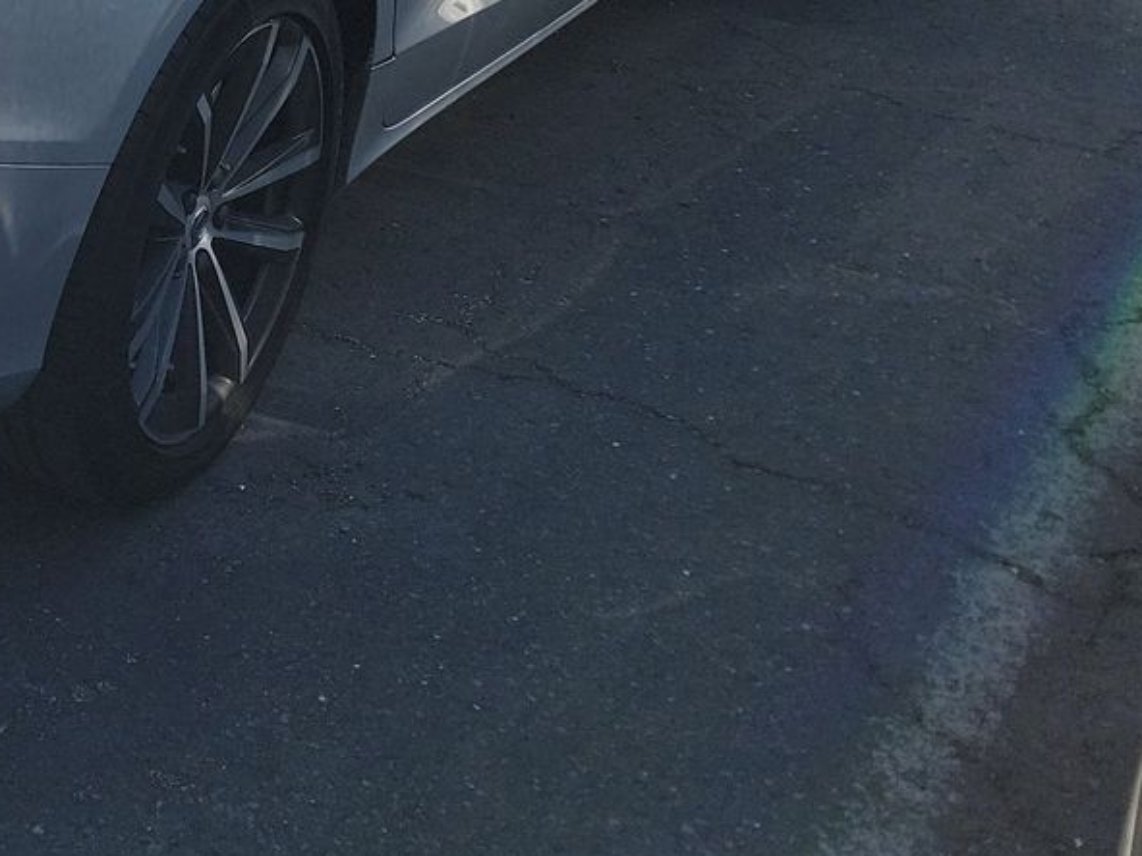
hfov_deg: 26.0
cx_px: -300
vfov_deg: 21.7
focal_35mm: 65
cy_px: -15
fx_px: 2144
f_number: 1.8
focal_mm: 6.7
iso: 50
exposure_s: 1/588
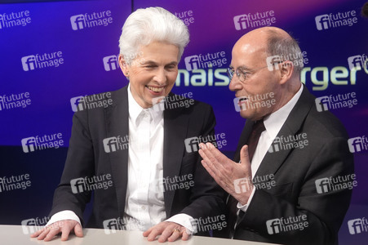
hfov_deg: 43.6
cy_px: 122
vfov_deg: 29.8
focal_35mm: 45
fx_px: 460
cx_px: 184
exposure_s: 1/200
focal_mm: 30
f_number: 2.2
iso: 640
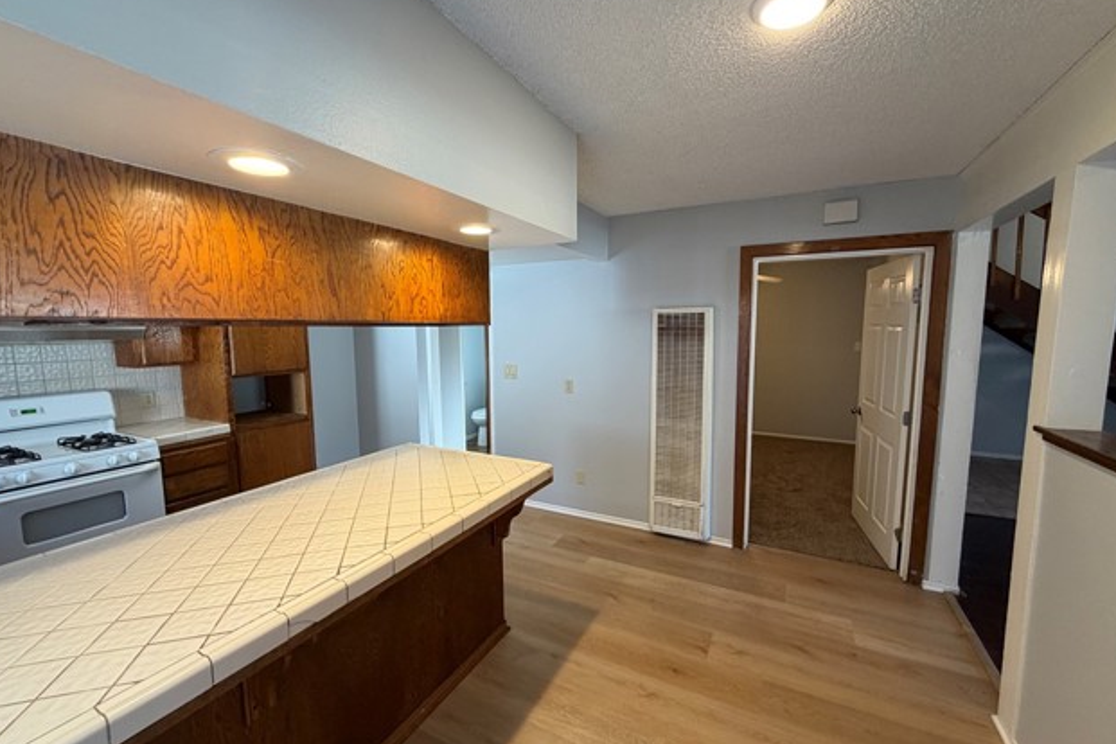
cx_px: 554
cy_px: 376
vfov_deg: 77.3
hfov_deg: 100.4
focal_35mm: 15
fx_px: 465
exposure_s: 1/60
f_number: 2.2
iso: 160
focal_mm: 2.22
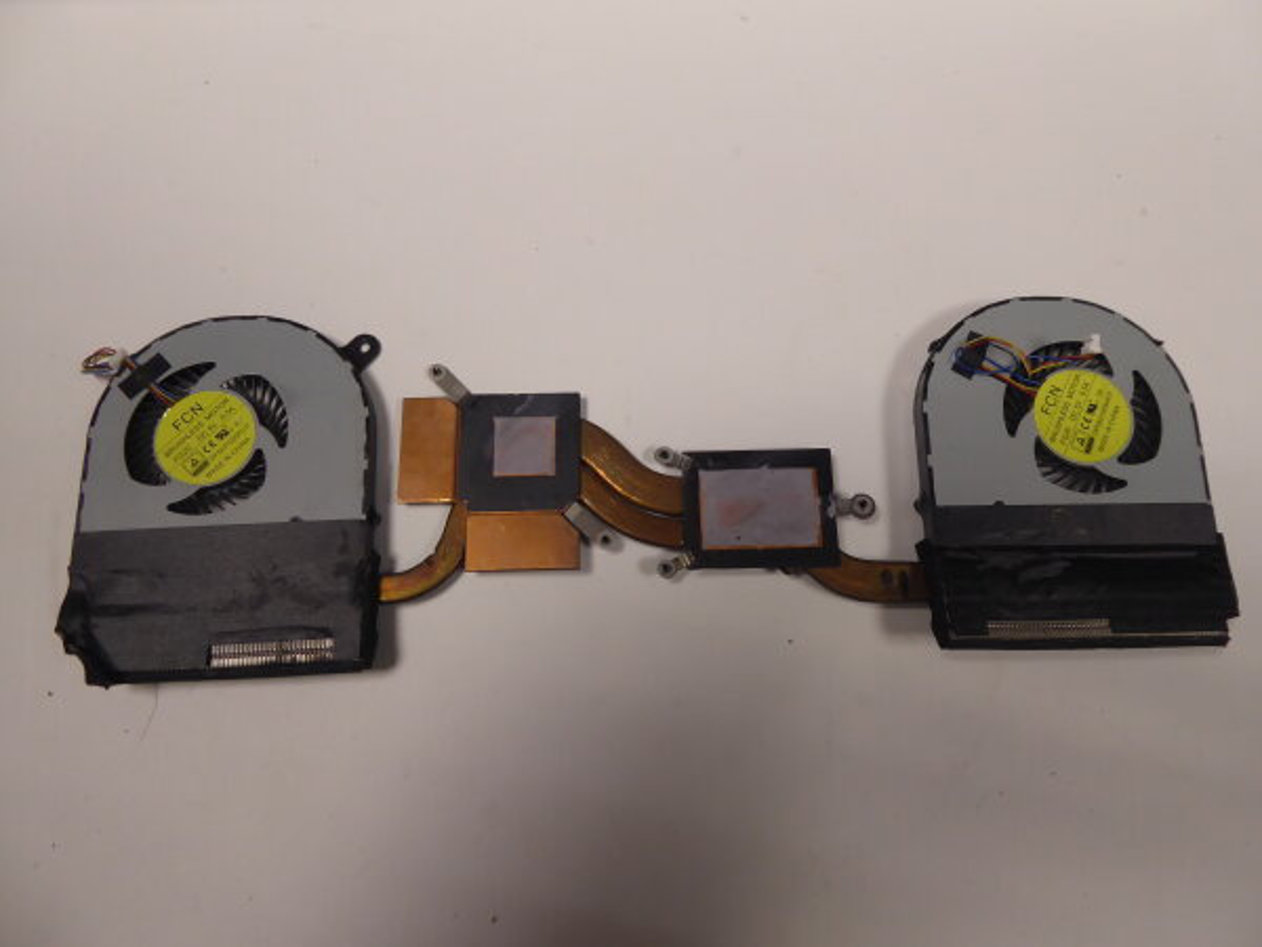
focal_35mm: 25
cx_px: 631
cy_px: 474
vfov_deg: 54.9
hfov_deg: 69.4
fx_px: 911
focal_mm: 4.3
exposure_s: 1/60
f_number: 3.3
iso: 200
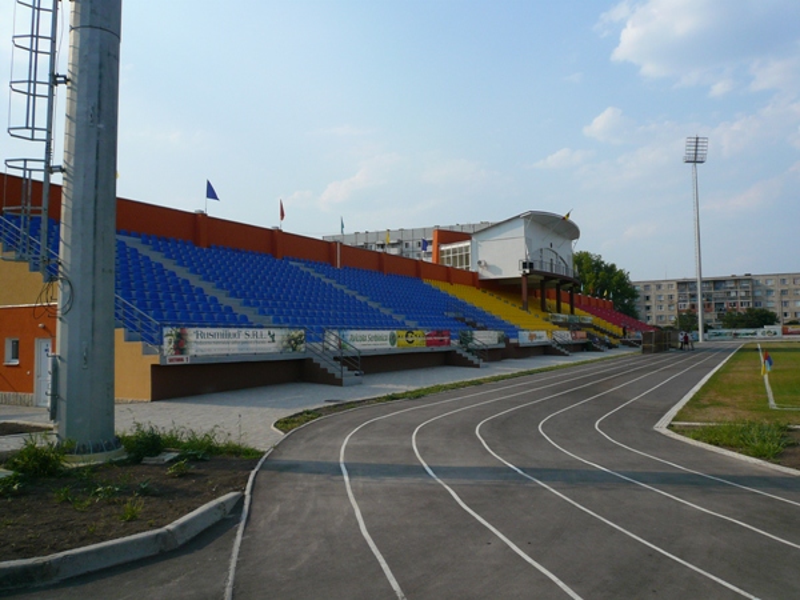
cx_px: 400
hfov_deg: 63.4
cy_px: 300
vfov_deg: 49.7
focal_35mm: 28
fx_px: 647
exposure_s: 1/250
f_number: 8
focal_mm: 4.6
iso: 100
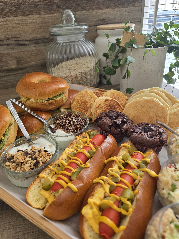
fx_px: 159
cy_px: 120
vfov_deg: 73.9
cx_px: 90
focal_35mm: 23
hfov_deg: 58.9
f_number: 1.7
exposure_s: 1/180
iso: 40
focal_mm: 6.3
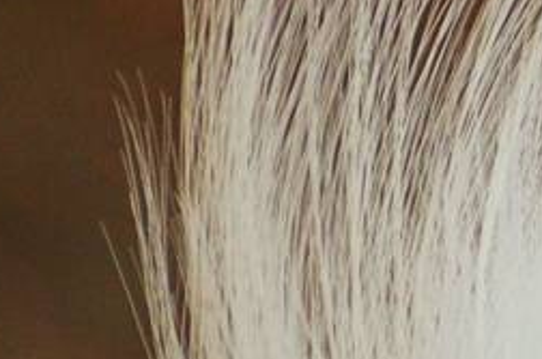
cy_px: 226
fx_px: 27953
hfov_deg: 1.1
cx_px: 1688
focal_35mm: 1860
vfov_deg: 0.7
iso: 1000
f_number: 4.8
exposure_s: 1/500
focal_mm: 195
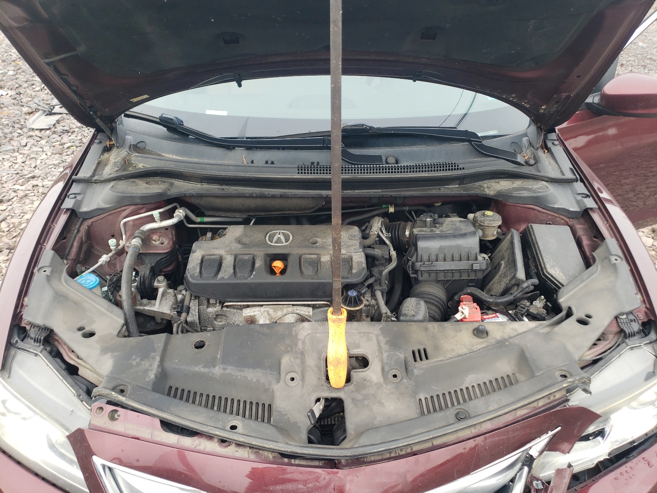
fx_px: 493
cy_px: 246
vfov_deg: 53.1
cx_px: 328
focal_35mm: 26
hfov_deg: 67.3
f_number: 1.5
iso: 50
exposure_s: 1/250
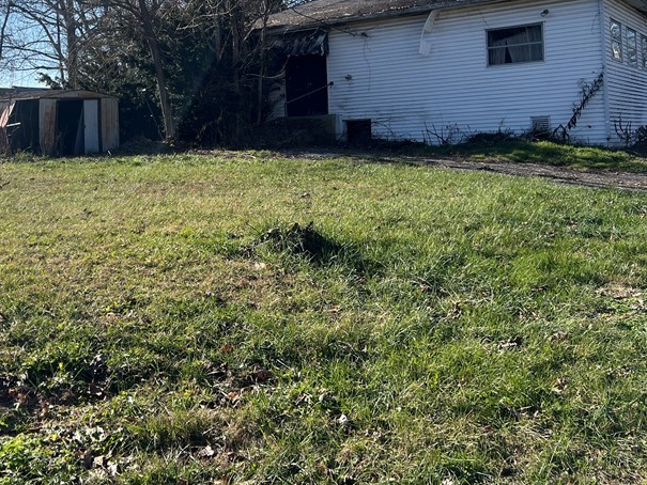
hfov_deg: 41.5
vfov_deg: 32.5
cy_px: 145
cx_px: 153
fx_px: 823
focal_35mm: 44
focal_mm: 5.7
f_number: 1.5
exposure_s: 1/3356
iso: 50
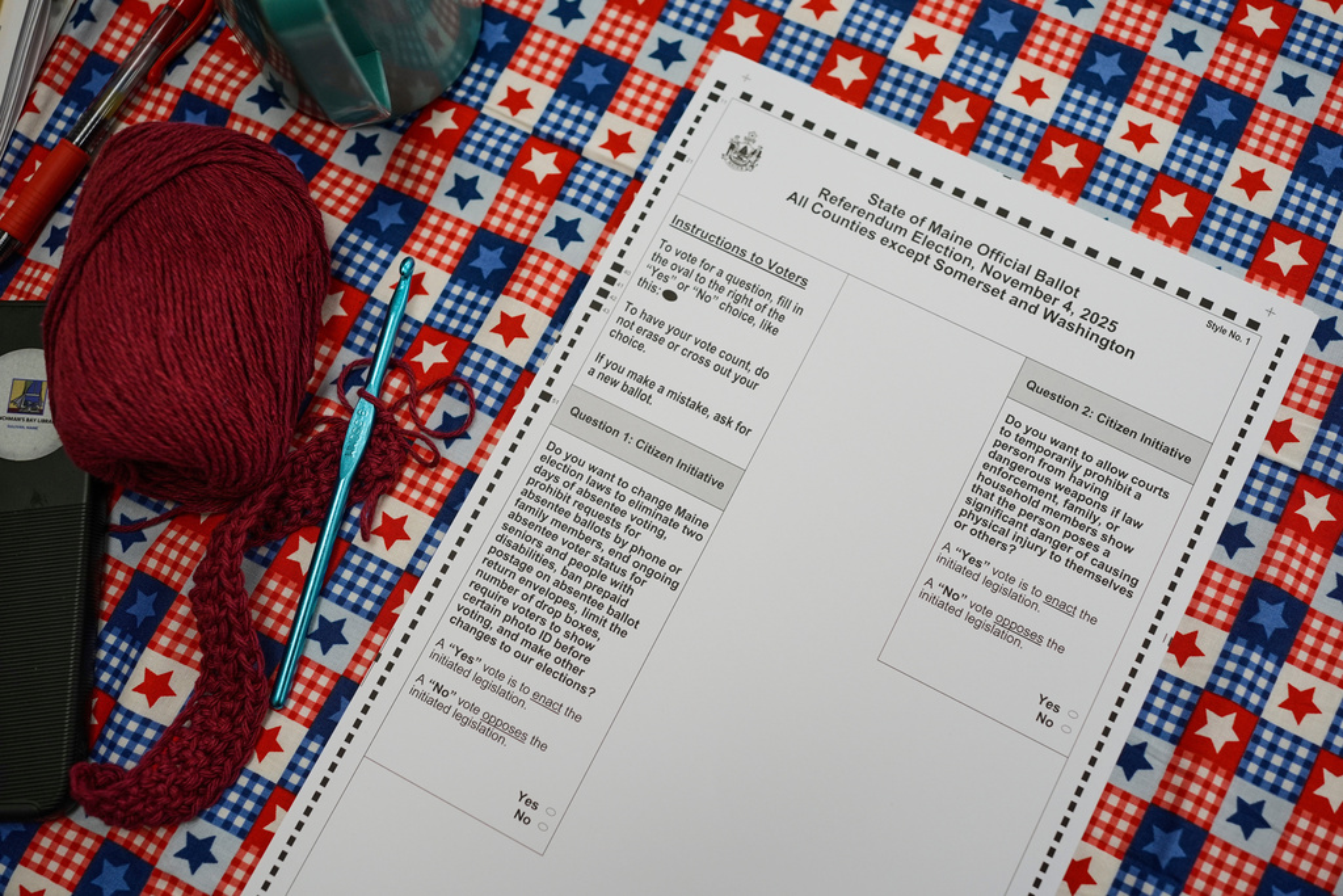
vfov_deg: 37.9
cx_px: 672
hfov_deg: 54.4
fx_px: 1306
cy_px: 448
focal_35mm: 35
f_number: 3.5
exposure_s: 1/100
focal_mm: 35
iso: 500
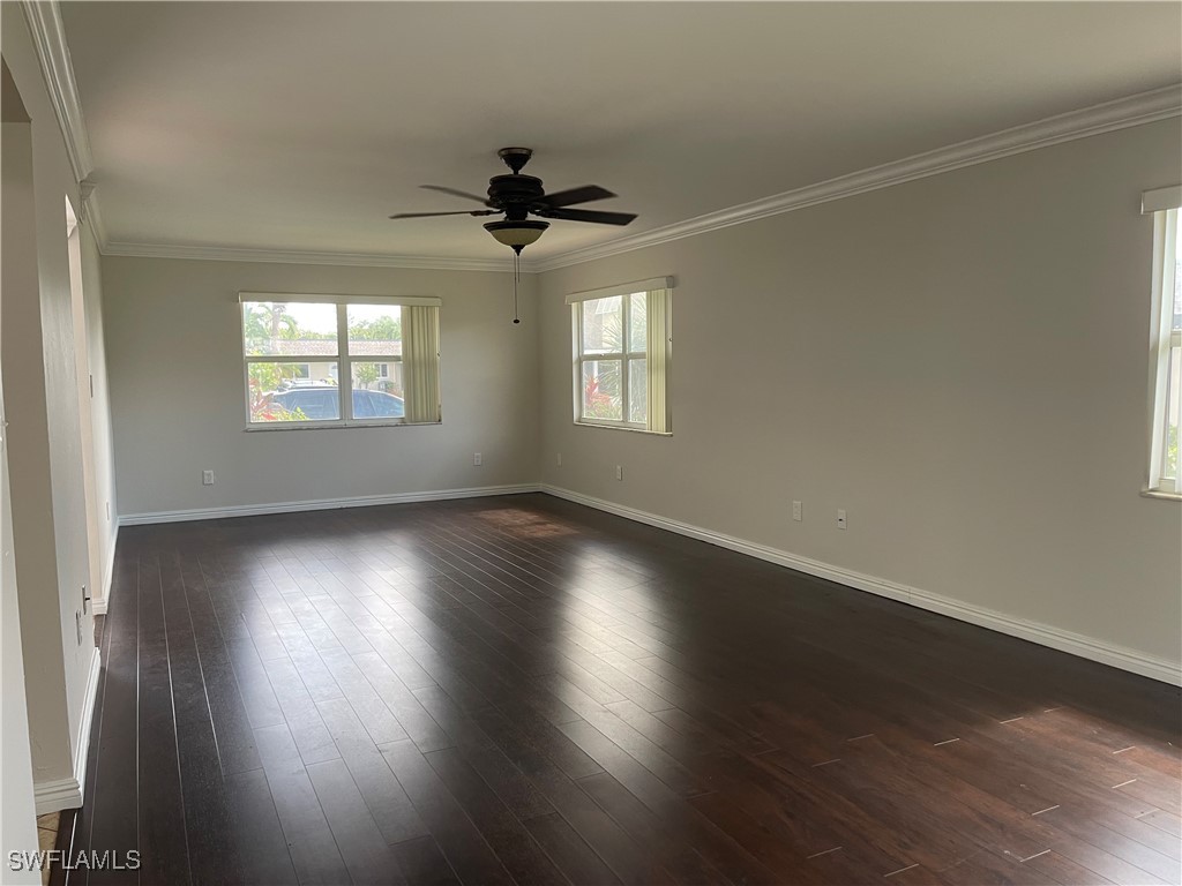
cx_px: 591
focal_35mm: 26
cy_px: 443
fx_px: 888
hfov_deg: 67.3
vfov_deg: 53.1
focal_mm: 5.1
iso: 125
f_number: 1.6
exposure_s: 1/60
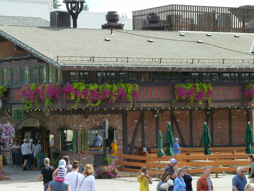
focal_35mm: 133
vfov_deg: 11.1
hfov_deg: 14.8
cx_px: 97
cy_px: 83
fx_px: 976
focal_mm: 18.8
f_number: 5.2
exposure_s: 1/100
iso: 125
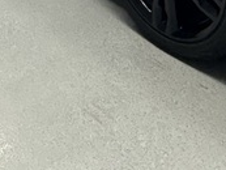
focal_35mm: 83
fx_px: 542
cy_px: -233
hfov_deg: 23.1
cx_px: 193
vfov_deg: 13.4
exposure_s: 1/100
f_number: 2.2
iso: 160
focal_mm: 2.22
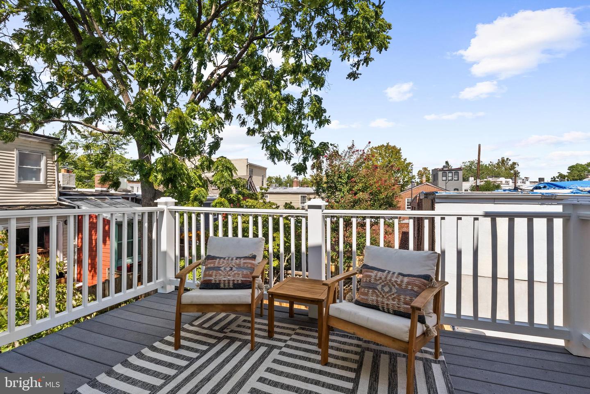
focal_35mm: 16
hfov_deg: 96.7
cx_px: 295
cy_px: 197
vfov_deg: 73.8
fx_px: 262
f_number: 16
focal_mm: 16
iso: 200
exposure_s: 1/100
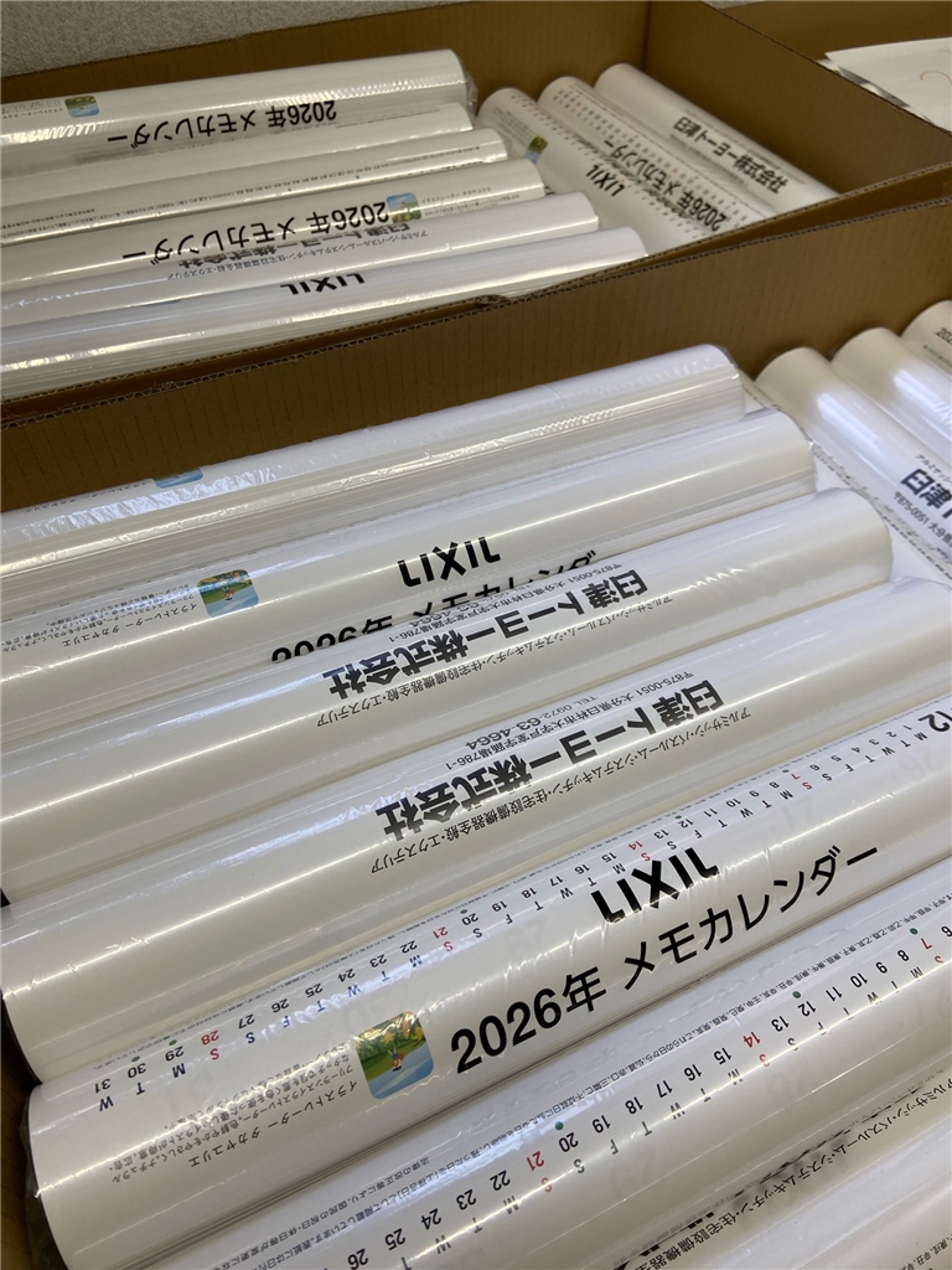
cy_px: 635
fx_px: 953
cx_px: 476
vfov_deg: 67.3
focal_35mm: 26
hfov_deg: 53.1
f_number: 1.8
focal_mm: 4.25
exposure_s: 1/120
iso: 50
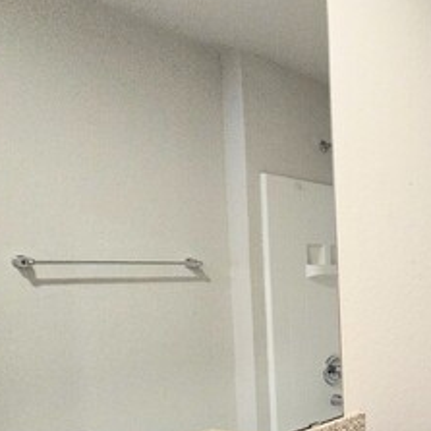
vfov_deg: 48.7
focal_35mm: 33
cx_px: 560
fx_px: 465
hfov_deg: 34.8
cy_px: 294
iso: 500
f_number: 2.2
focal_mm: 2.2
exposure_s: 1/60
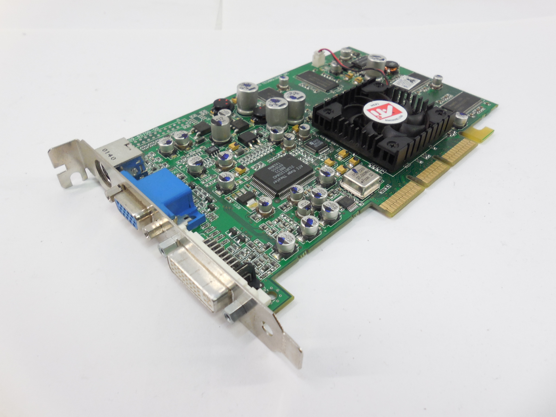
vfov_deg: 53.1
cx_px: 278
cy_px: 208
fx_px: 418
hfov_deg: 67.3
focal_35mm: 26
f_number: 3.5
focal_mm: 4.6
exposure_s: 1/30
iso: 160
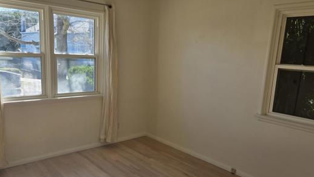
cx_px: 140
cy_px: 98
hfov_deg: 62.5
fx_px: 258
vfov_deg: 37.8
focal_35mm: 31
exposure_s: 1/378
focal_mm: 5.4
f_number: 1.8
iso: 25
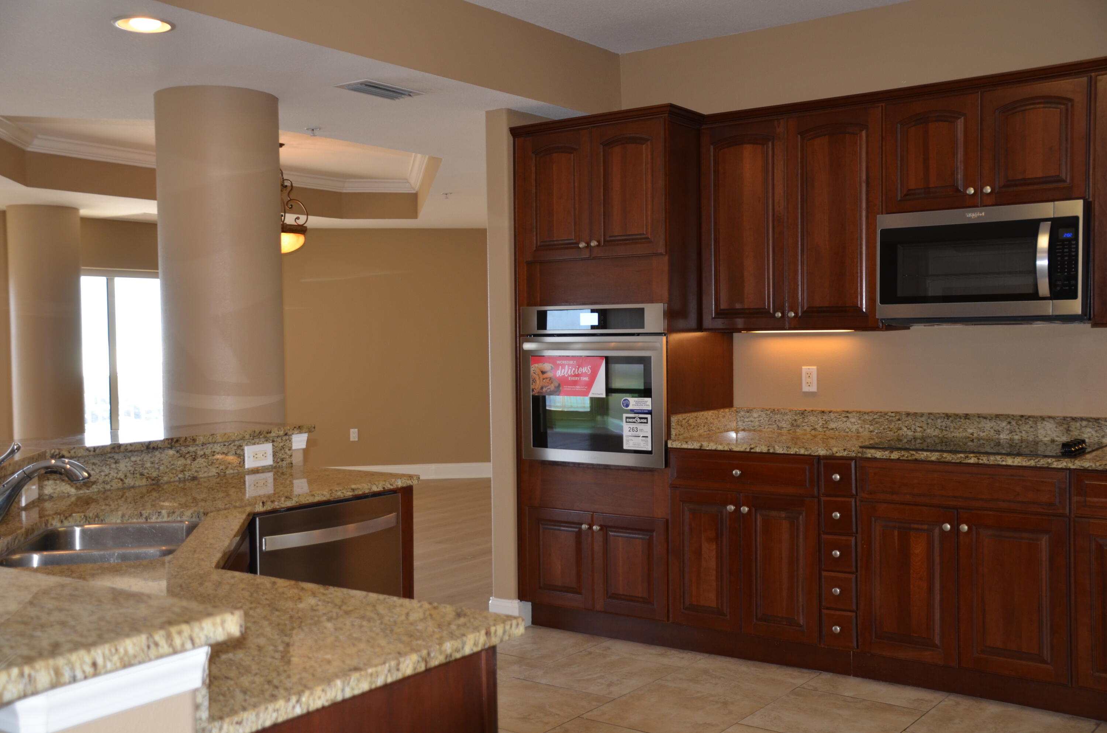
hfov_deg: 53.2
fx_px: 1105
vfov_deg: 36.7
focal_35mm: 36
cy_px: 366
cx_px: 554
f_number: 3.8
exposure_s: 1/125
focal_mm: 24
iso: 220
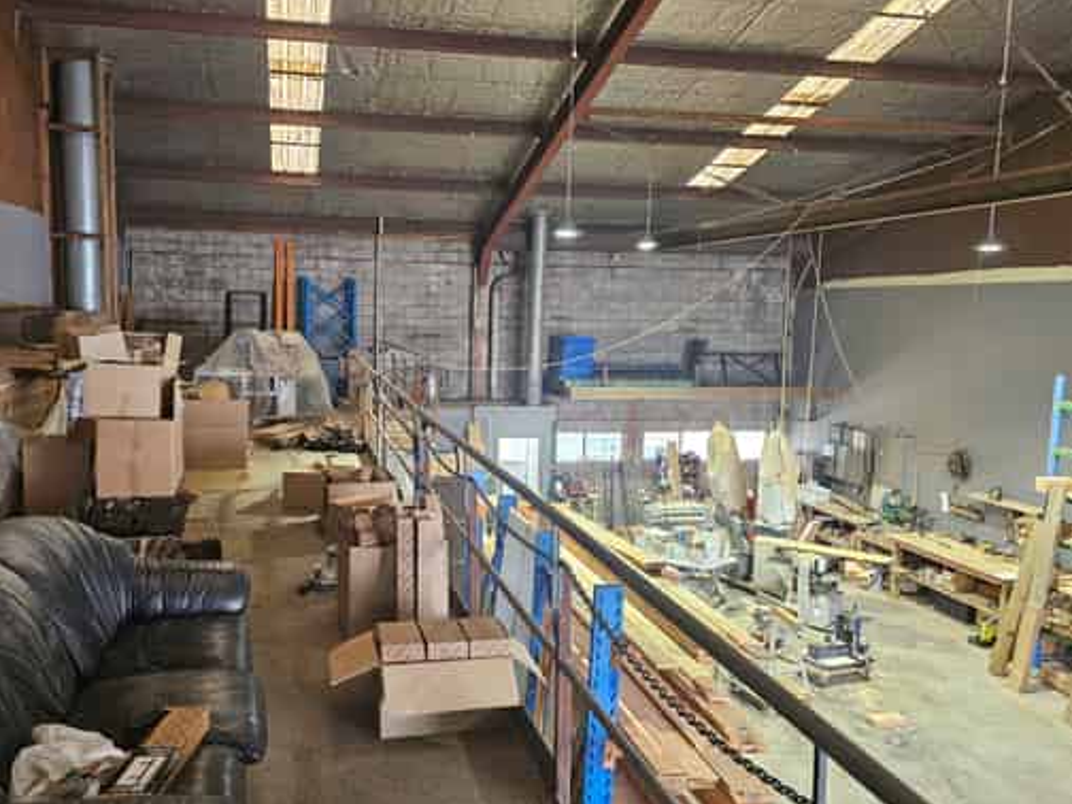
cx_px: 459
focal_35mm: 30
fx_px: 929
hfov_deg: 59.7
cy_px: 418
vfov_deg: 46.8
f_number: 1.7
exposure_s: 1/100
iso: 320
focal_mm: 6.3
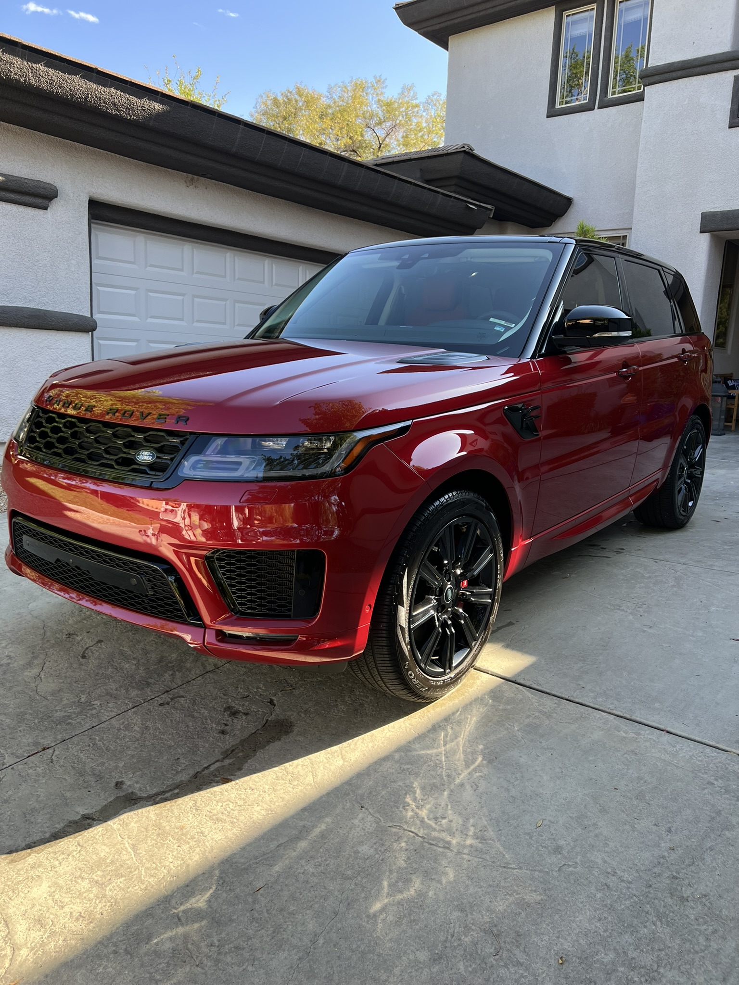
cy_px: 492
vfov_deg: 67.3
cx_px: 370
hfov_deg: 53.1
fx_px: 740
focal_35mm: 26
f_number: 1.5
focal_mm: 5.7
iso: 50
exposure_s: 1/395
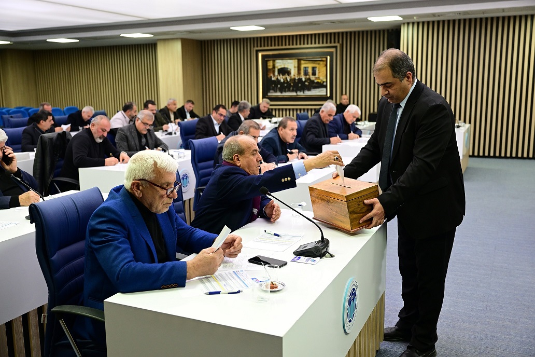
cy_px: 178
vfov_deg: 37.9
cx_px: 268
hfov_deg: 54.4
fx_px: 520
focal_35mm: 35
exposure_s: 1/100
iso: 1250
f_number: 3.2
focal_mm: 35
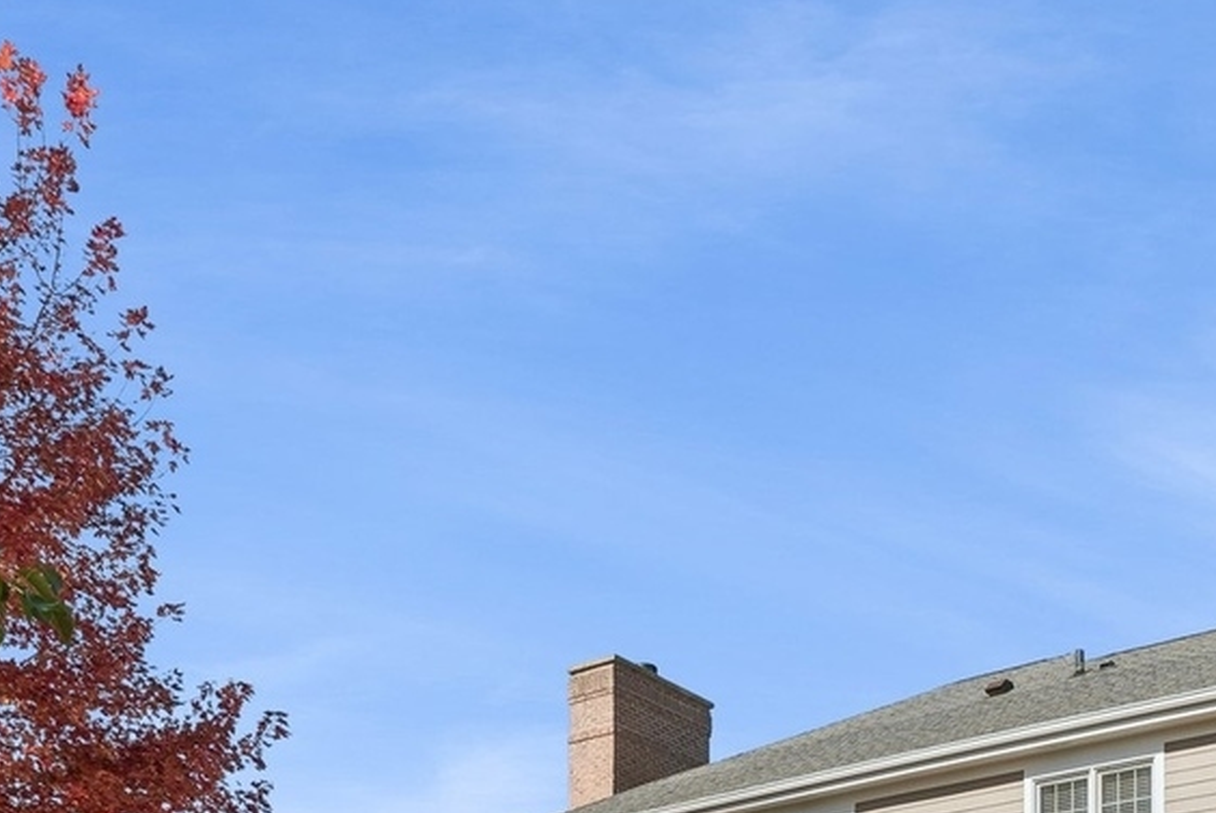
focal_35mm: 43
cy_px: 1126
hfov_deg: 42.9
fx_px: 1454
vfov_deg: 25.6
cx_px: 1005
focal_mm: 15
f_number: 9
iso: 200
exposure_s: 1/400
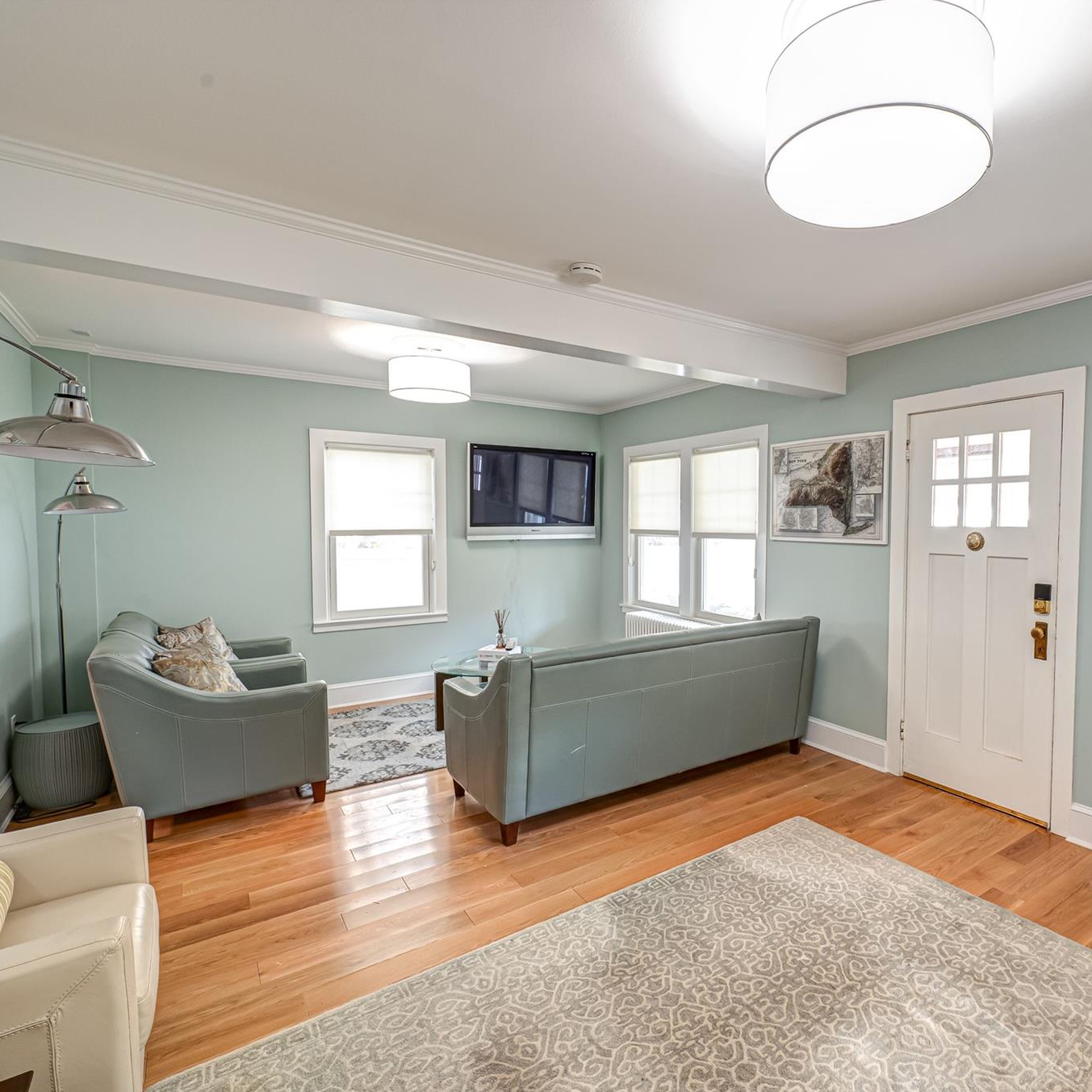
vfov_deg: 80.7
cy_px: 547
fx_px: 642
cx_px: 702
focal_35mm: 18
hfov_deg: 78.8
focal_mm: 14
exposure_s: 1/13
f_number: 8
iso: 400
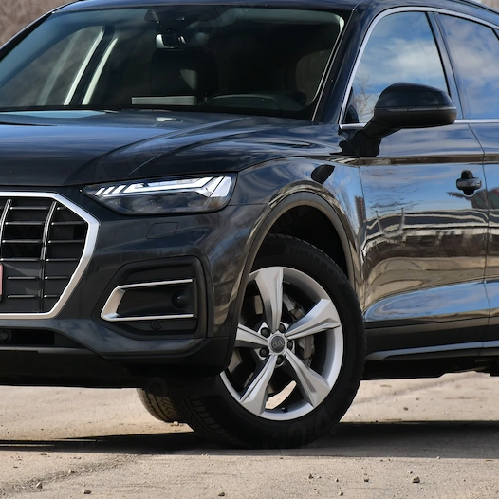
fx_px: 5529
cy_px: 186
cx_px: 178
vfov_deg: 5.2
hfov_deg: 5.2
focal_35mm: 339
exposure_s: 1/200
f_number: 7.1
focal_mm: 140
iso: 125
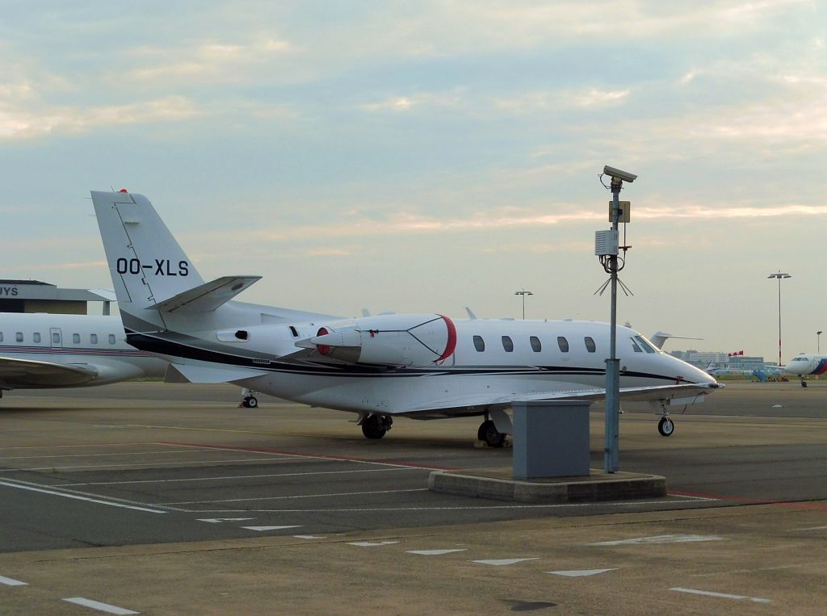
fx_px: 1788
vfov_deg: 19.6
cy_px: 308
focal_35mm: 75
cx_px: 414
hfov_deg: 26.0
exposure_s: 1/80
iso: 100
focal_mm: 13.3
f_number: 5
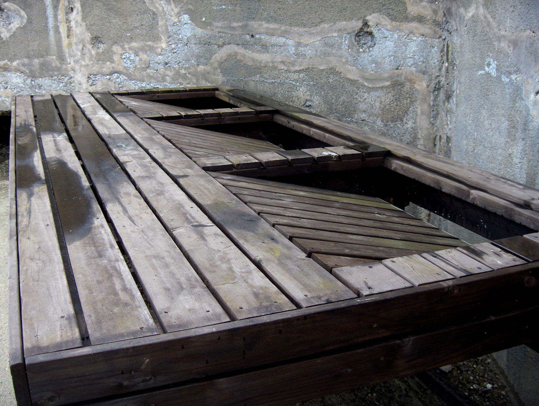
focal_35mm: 39
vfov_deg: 36.9
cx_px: 270
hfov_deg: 47.8
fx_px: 608
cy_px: 203
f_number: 2.8
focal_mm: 8
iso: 108
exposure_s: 1/81.2
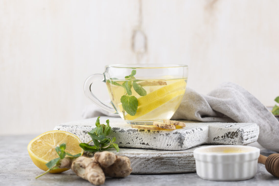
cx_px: 140
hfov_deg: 19.4
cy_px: 93
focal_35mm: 105
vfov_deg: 13.1
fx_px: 814
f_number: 9
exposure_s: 1/100
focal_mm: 105
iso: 100
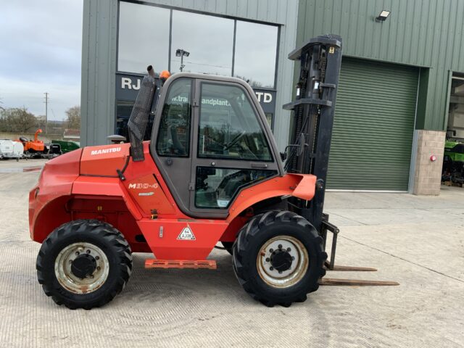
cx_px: 232
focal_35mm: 29
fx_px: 389
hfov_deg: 61.7
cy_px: 174
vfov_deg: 48.2
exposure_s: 1/122
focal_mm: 3
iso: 50
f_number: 1.8
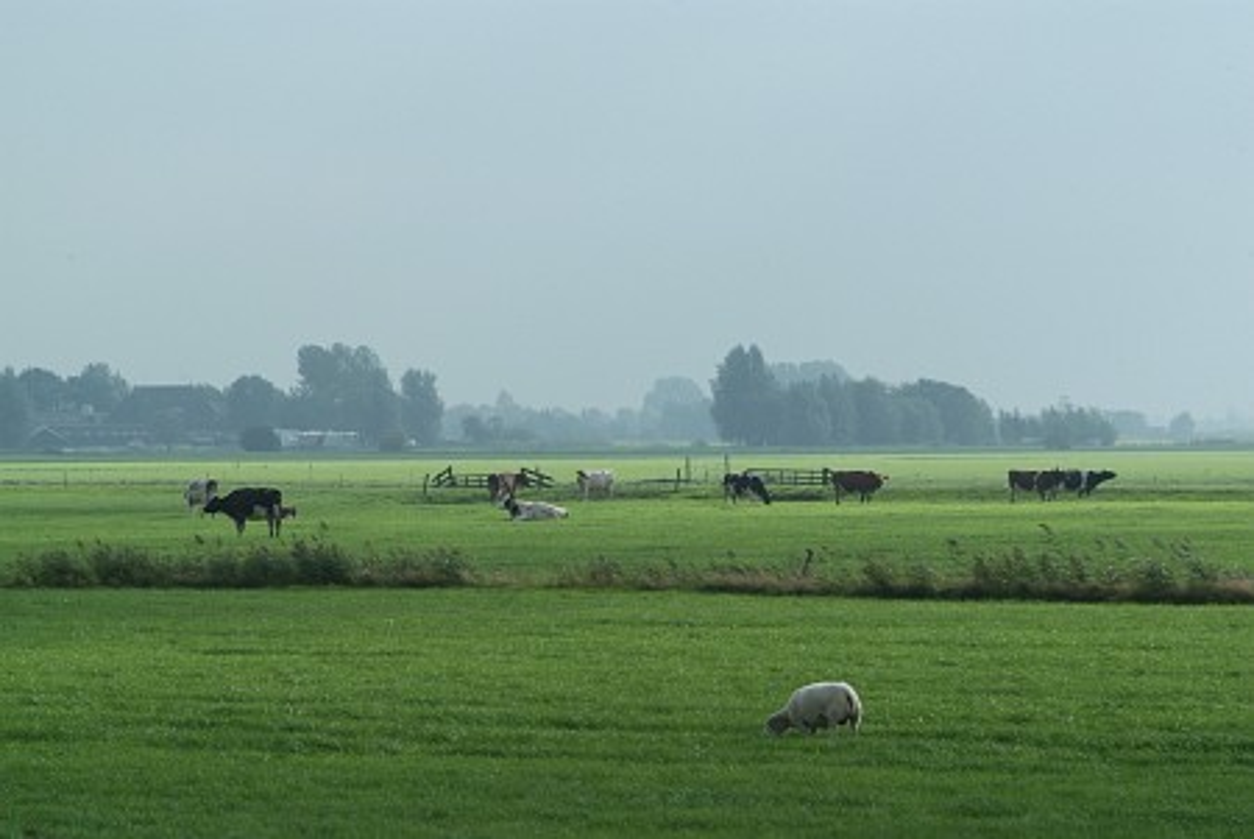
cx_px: 627
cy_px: 420
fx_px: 7078
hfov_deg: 10.1
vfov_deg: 6.8
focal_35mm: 203
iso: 400
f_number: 9.5
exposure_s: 1/750
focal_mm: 135
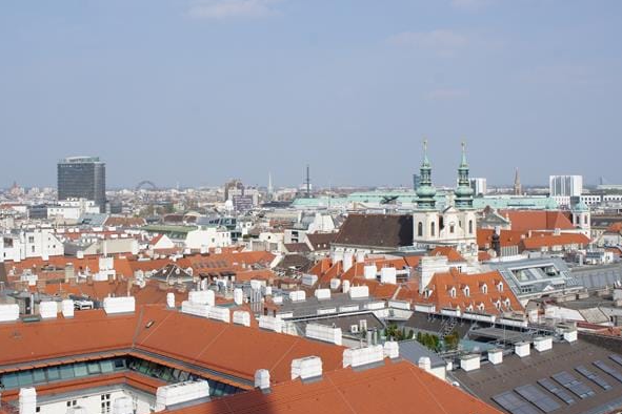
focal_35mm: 46
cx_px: 250
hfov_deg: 42.5
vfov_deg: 29.2
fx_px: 795
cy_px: 178
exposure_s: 1/320
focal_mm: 23
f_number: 11
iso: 200
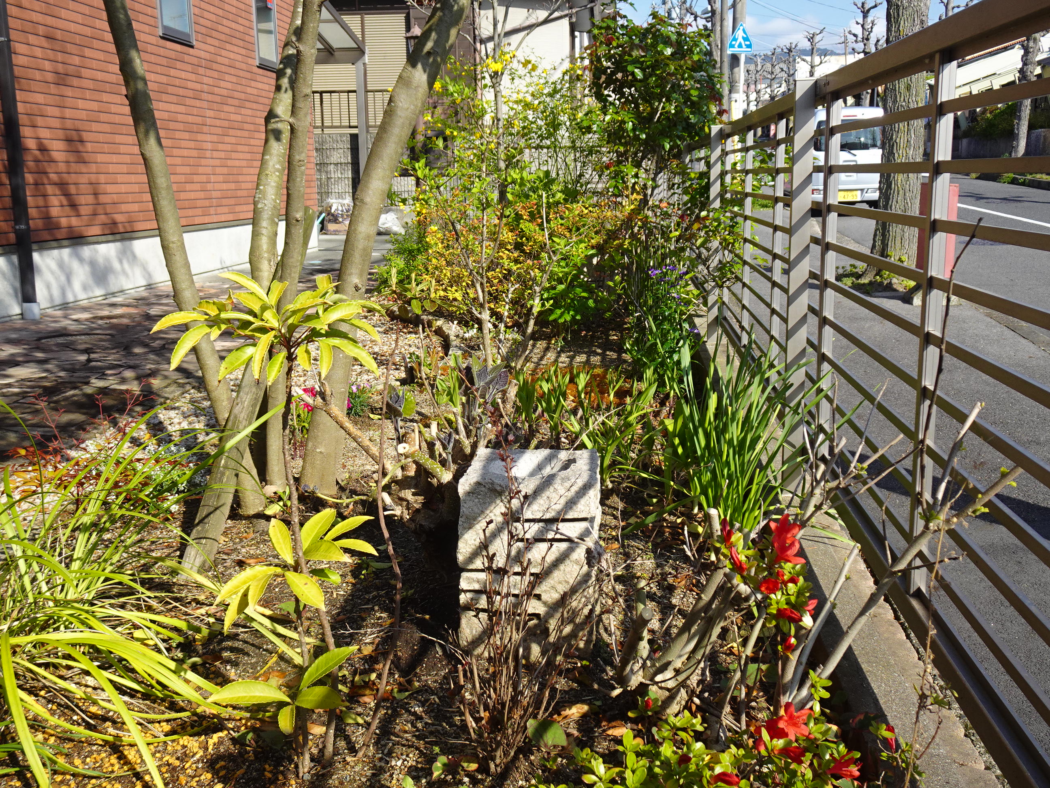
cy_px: 394
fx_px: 1031
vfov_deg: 41.8
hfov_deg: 54.0
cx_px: 525
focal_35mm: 34
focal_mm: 5.74
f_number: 4
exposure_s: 1/400
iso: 80
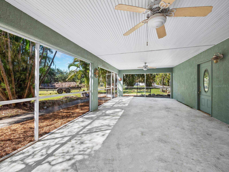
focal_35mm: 14
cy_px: 86
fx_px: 93
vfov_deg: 85.7
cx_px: 114
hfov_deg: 102.1
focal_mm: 7
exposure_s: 1/20
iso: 400
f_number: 10
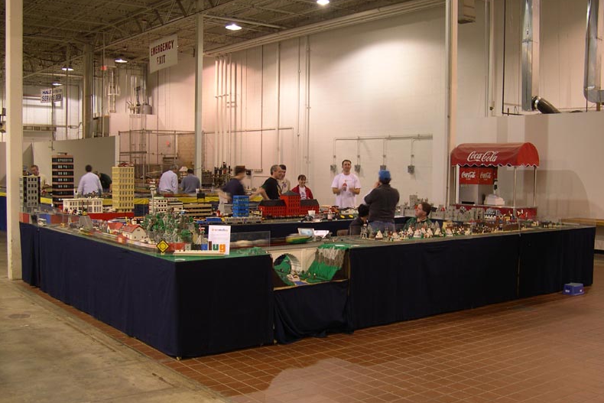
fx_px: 671
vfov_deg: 33.4
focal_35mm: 40
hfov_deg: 48.4
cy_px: 219
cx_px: 305
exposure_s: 1/6.6
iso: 100
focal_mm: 8
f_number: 2.8
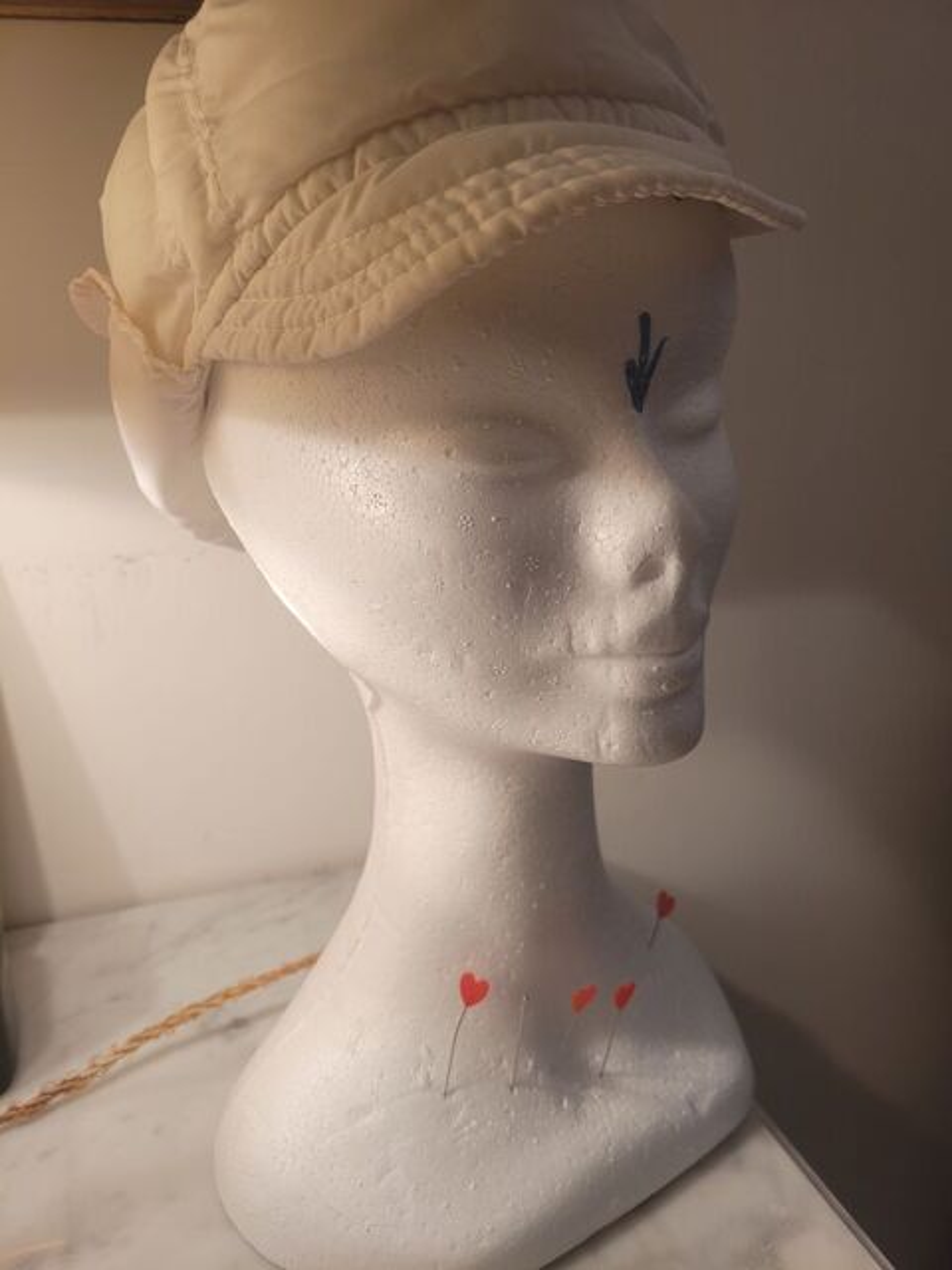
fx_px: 953
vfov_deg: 67.3
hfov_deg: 53.1
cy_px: 635
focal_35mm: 26
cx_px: 476
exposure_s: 1/100
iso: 125
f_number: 1.8
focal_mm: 5.4
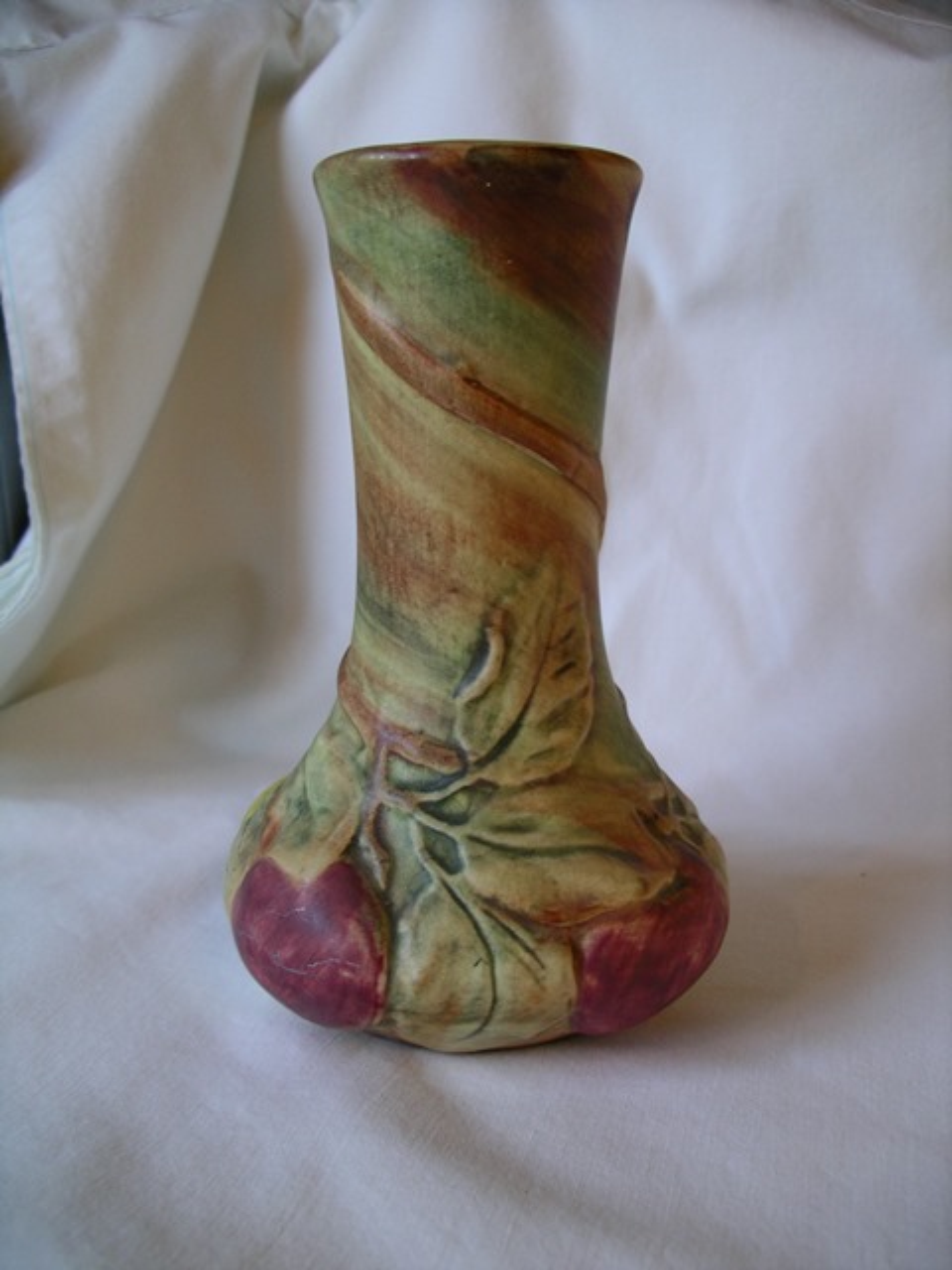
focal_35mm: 37
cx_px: 476
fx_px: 1357
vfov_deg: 50.1
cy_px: 635
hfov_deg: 38.7
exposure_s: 1/30
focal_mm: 7.8
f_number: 2.8
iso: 160
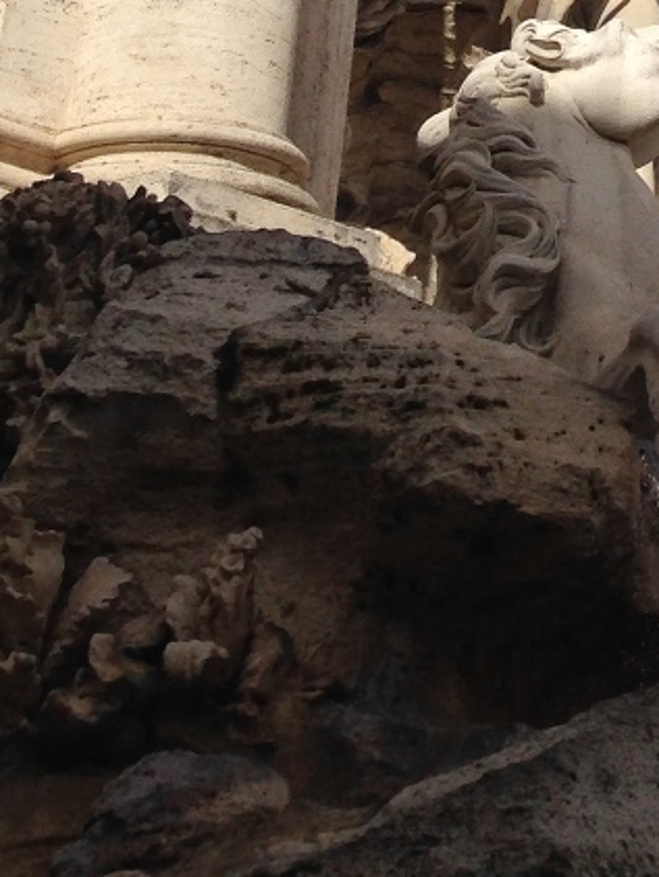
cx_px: 1083
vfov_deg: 14.0
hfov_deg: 11.2
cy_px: -707
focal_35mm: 125
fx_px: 3170
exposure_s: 1/4184
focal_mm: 4.12
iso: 50
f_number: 2.4
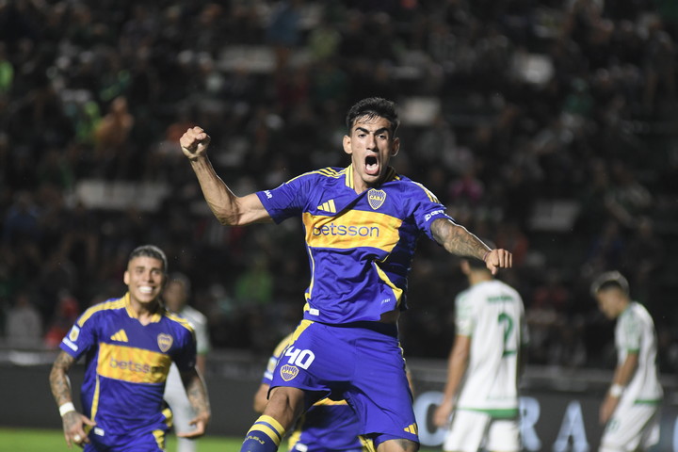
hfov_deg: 6.9
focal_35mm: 300
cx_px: 339
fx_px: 5650
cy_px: 226
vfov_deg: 4.6
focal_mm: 200
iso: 2500
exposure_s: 1/1600
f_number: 2.8
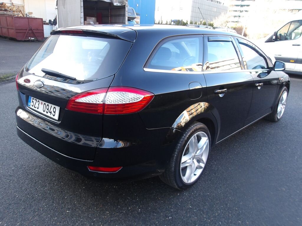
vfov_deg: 51.4
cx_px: 151
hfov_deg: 65.3
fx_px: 236
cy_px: 113
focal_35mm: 27
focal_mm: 4.9
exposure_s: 1/66
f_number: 3
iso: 100
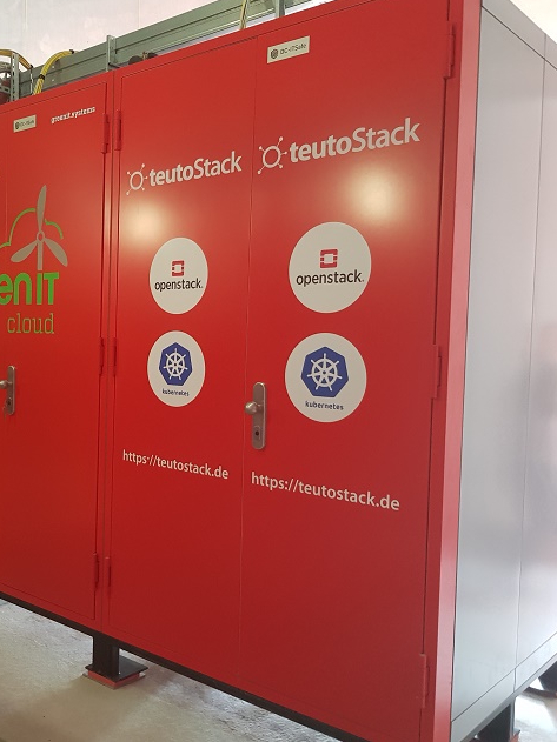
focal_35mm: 35
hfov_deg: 39.2
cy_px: 369
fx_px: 751
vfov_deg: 52.6
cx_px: 118
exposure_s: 1/14
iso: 200
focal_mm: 4.3
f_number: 1.7
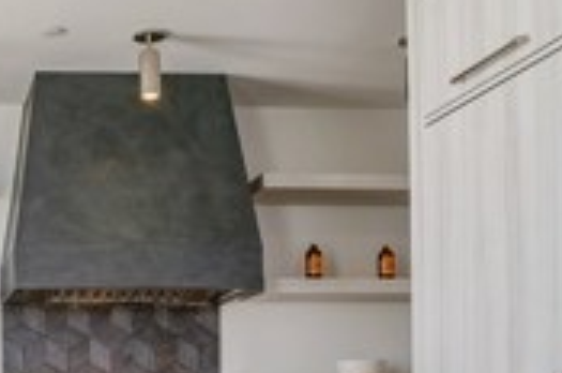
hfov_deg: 28.0
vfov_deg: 19.7
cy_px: 410
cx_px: -48
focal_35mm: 66
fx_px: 1028
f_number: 8
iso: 125
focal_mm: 18
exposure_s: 1/160
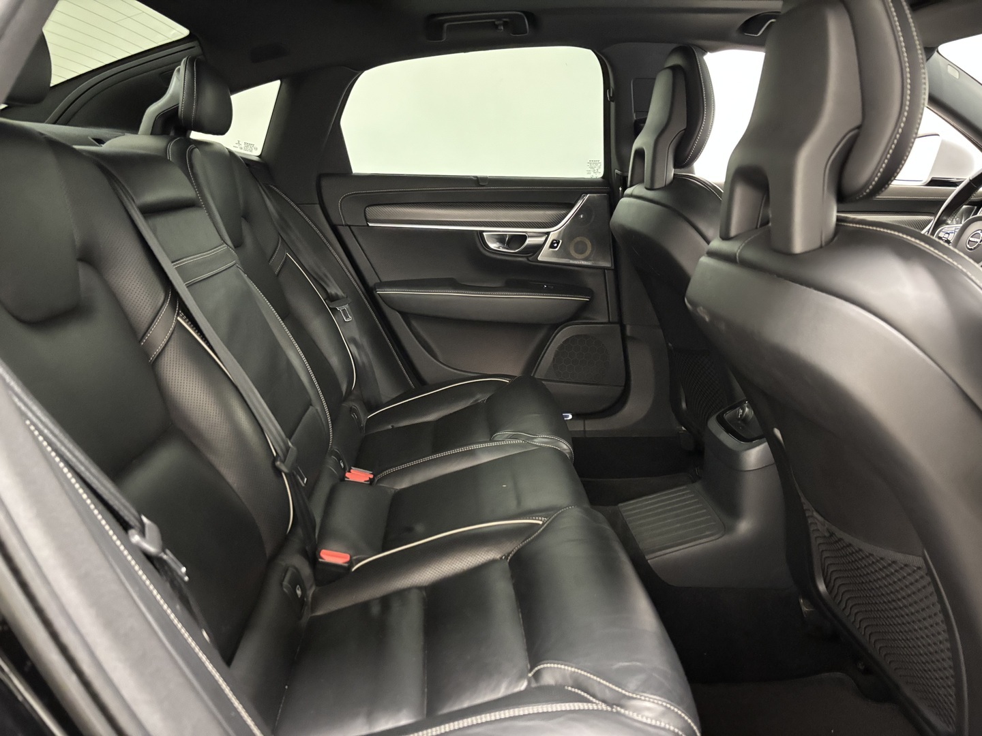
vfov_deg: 53.1
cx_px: 491
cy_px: 368
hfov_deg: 67.3
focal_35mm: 26
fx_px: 738
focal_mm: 5.96
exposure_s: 1/17
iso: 3200
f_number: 1.6
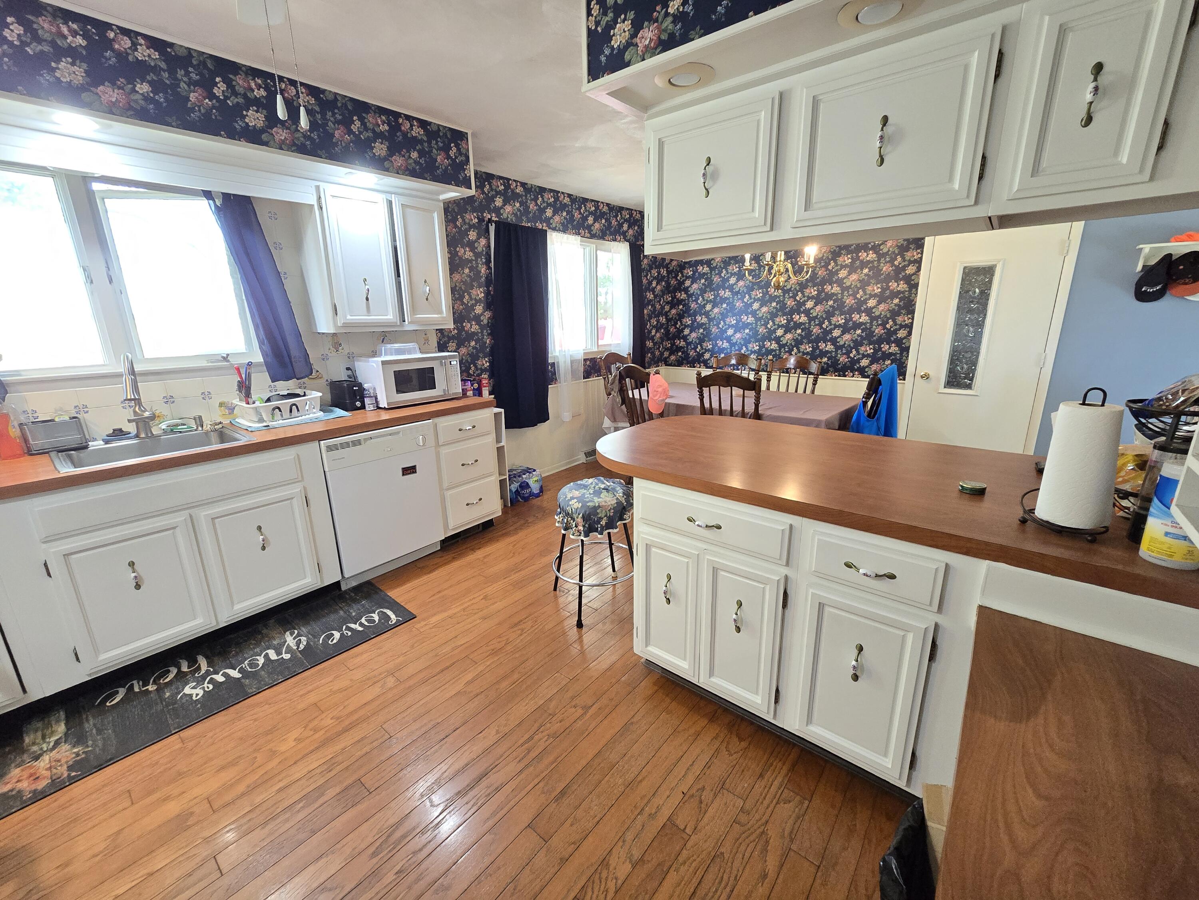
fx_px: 450
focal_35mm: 13
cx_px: 600
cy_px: 450
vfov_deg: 89.9
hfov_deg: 106.2
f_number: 2.2
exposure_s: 1/60
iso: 640
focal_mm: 2.2
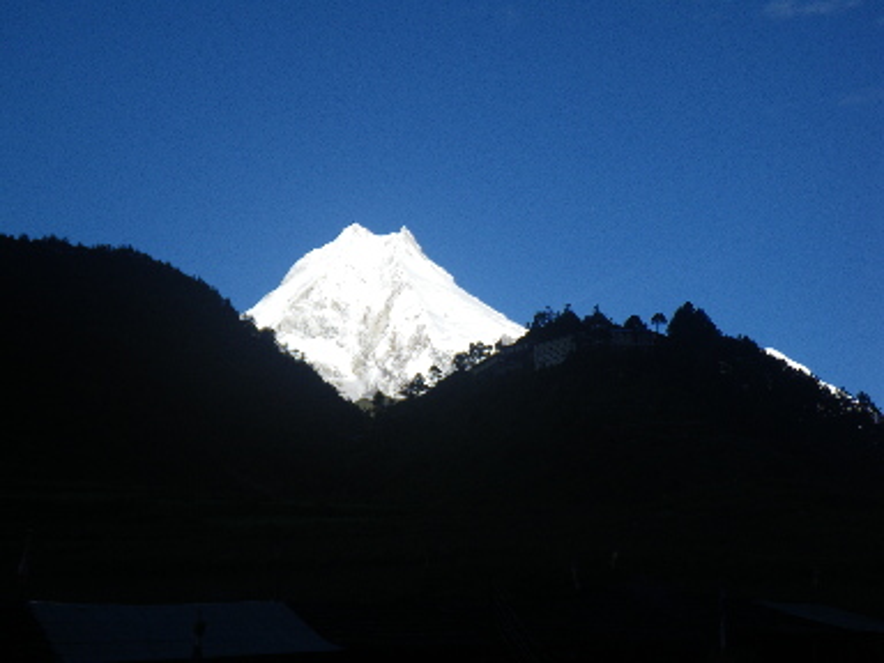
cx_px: 442
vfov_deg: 23.7
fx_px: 1583
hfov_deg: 31.2
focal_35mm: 62
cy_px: 332
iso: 50
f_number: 4.6
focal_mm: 11.1
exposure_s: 1/400
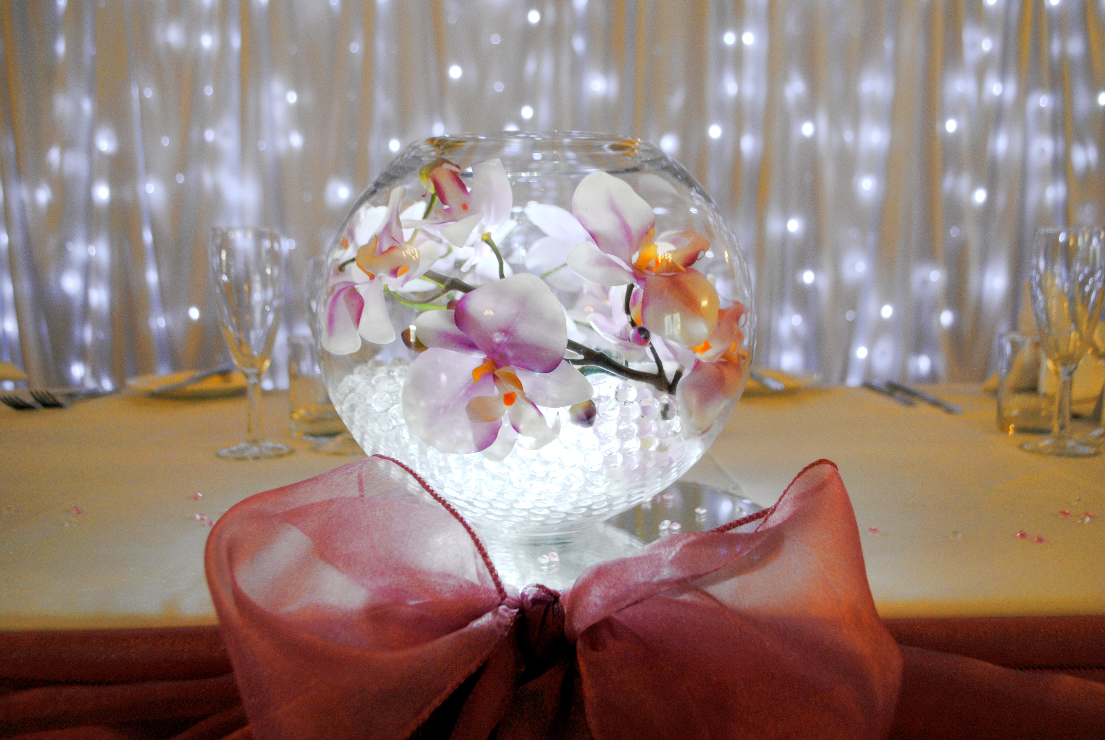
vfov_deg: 40.1
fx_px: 1014
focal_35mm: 33
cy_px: 370
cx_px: 552
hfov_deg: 57.2
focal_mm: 22
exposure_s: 1/30
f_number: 3.8
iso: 450
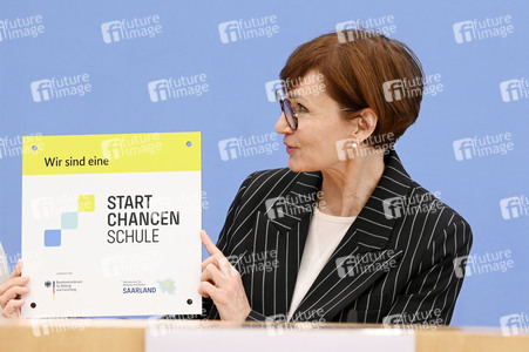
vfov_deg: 14.8
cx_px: 264
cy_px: 176
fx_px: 1351
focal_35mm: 92
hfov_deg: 22.2
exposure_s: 1/640
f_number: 5
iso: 3200
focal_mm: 92
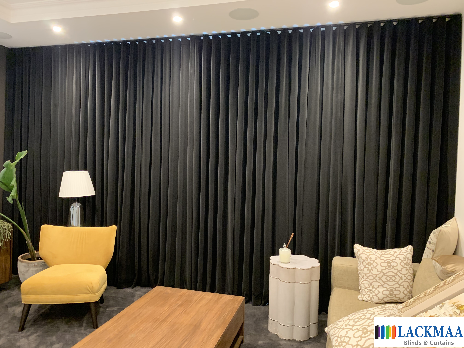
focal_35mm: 26
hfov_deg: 67.3
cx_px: 232
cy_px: 174
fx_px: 349
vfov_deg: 53.1
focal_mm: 4.25
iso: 500
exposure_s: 1/25
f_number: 1.8
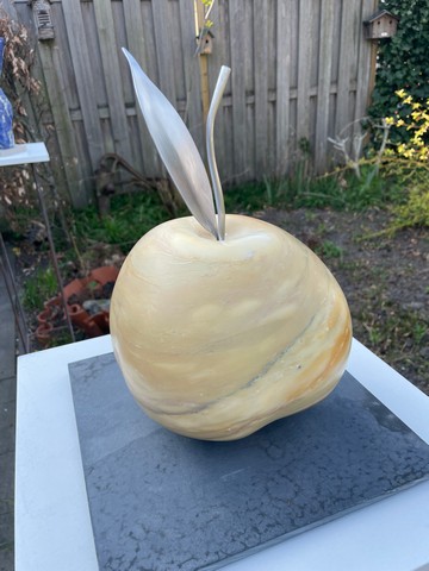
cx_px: 214
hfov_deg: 53.1
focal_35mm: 26
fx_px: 430
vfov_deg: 67.3
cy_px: 286
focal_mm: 4.2
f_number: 1.6
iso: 32
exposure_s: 1/658
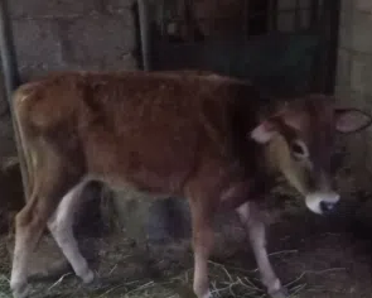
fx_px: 595
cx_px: 187
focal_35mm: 54
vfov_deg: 28.0
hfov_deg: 34.7
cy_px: 191
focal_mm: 4.22
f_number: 1.8
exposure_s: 1/14.3
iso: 12800
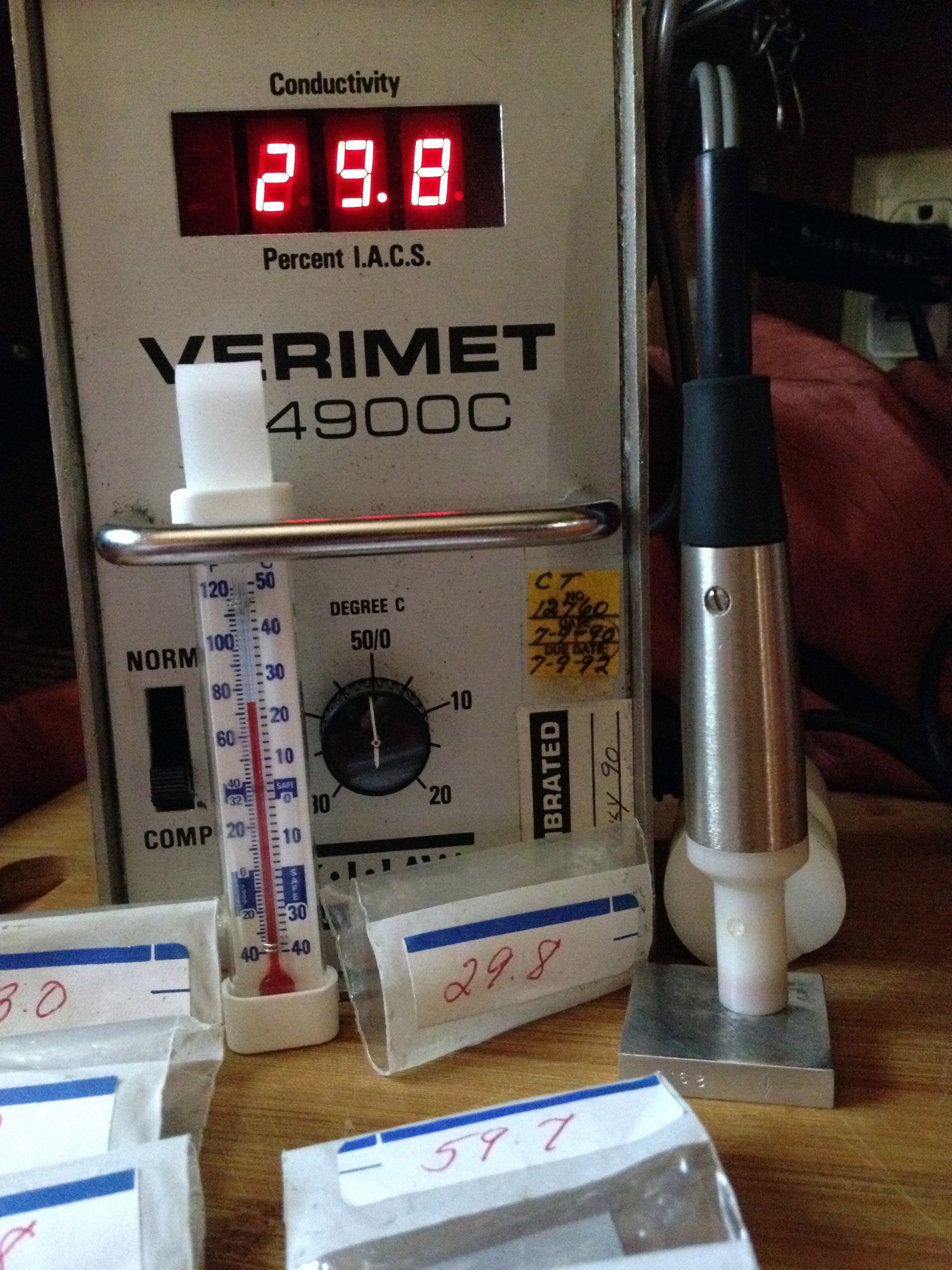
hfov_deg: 40.7
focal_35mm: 35
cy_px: 635
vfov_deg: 52.6
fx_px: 1283
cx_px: 476
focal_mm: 4.28
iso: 800
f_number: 2.4
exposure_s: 1/15
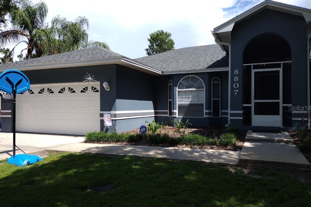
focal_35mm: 29
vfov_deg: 44.9
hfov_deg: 63.7
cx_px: 157
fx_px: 250
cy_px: 108
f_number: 1.7
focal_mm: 4.71
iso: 100
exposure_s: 1/2035
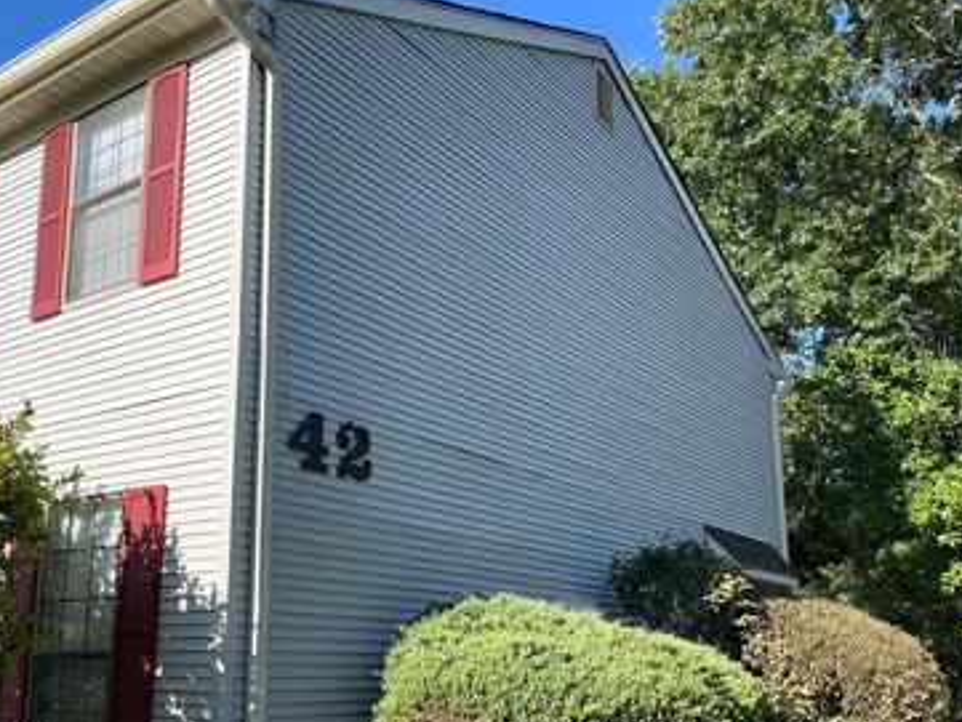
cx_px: 341
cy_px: 430
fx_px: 1001
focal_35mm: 36
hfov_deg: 50.6
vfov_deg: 39.5
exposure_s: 1/2212
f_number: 1.6
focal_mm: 4.2
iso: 32
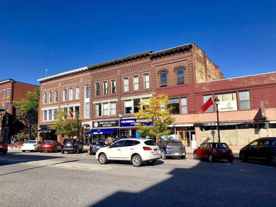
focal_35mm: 28
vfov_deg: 49.7
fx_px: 223
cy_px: 104
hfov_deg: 63.4
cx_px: 138
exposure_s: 1/2088
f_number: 1.8
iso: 20
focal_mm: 3.99
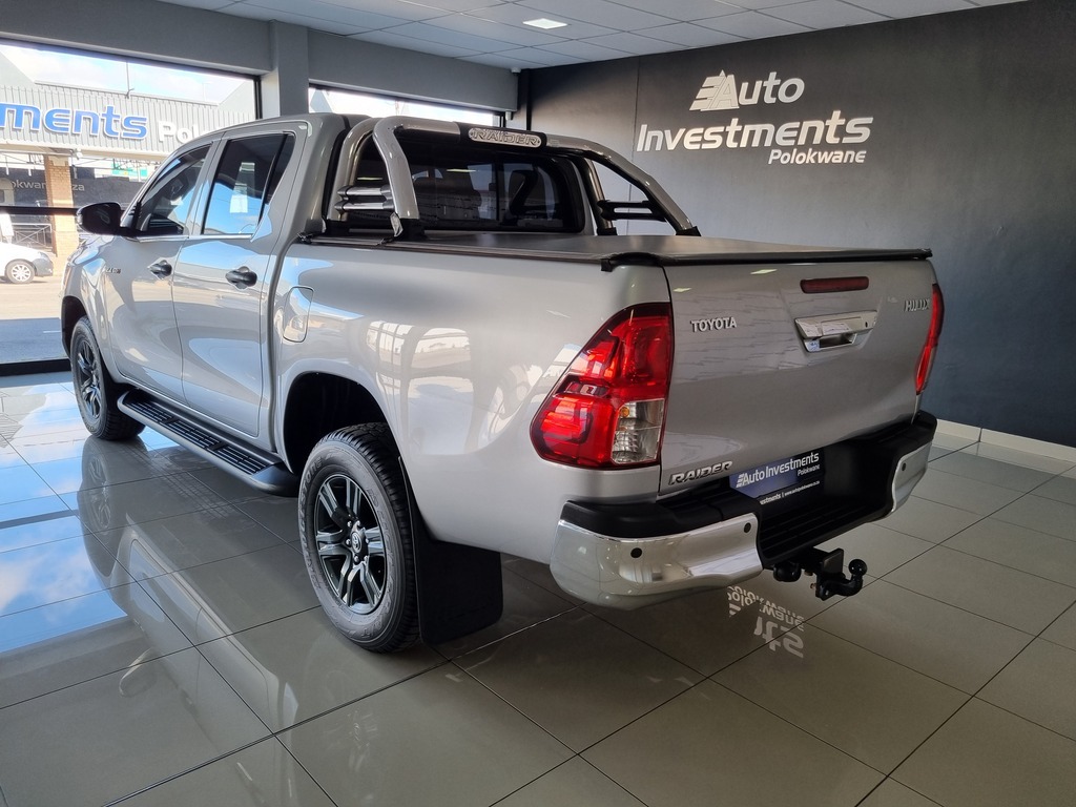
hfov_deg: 67.3
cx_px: 538
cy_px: 404
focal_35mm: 26
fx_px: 808
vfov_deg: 53.1
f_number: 1.8
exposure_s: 1/179
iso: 50
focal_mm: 5.4
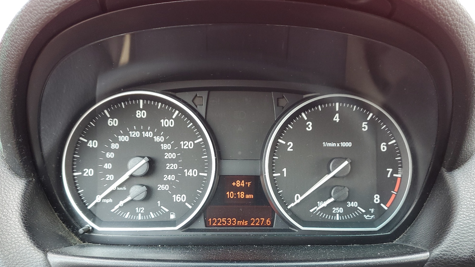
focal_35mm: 29
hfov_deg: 66.1
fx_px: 365
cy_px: 153
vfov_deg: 40.1
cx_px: 238
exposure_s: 1/120
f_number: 1.5
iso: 90
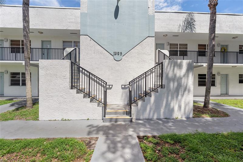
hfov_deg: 104.3
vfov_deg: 81.2
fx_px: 94
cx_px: 122
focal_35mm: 14
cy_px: 81
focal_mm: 14
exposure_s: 1/250
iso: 160
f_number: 4.5
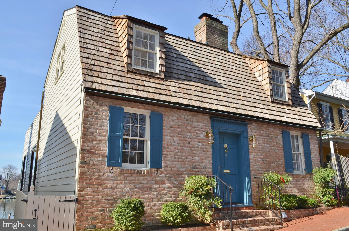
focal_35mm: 30
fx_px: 290
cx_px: 174
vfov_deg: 43.4
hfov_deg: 62.0
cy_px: 116
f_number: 8
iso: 100
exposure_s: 1/200
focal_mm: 20
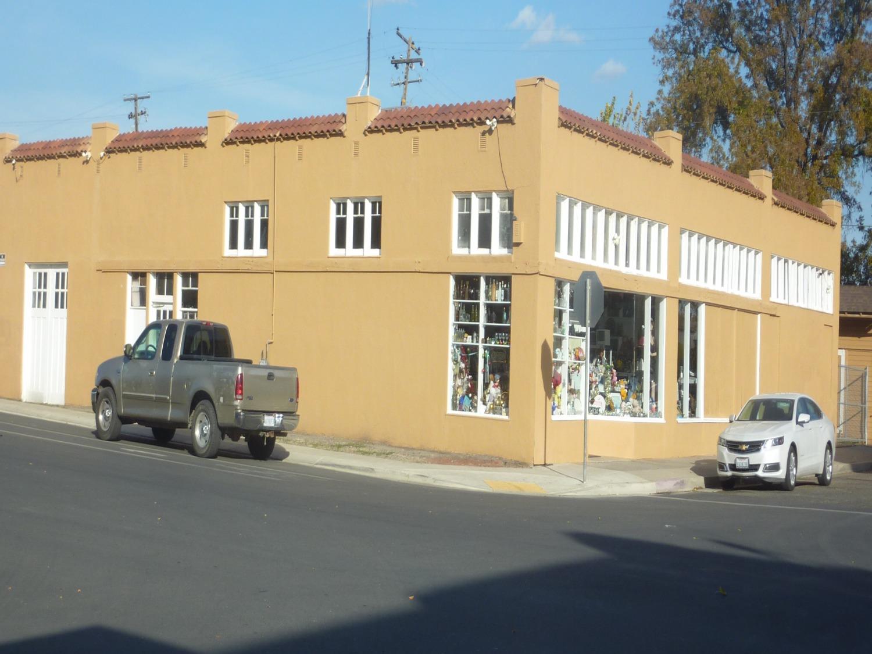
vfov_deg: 30.3
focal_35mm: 48
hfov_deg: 39.7
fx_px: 1209
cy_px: 327
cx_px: 436
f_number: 3.8
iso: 80
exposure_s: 1/800
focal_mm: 7.9
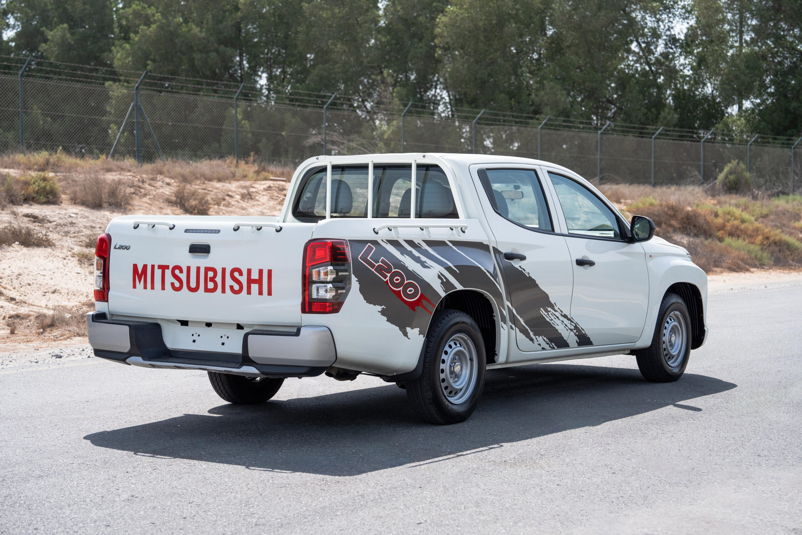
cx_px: 401
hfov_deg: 28.8
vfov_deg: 19.5
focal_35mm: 70
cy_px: 268
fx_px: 1559
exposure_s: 1/800
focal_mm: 70
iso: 100
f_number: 5
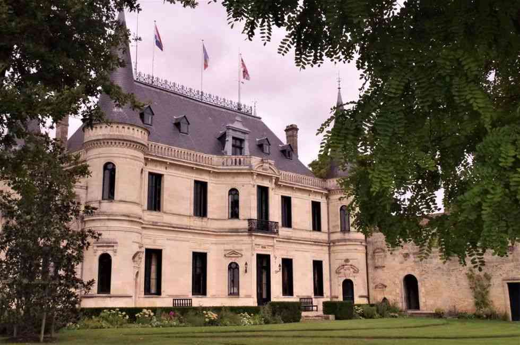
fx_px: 562
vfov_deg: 34.1
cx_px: 260
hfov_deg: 49.6
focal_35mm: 39
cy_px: 172
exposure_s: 1/3200
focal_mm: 26.25
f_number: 13
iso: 3200
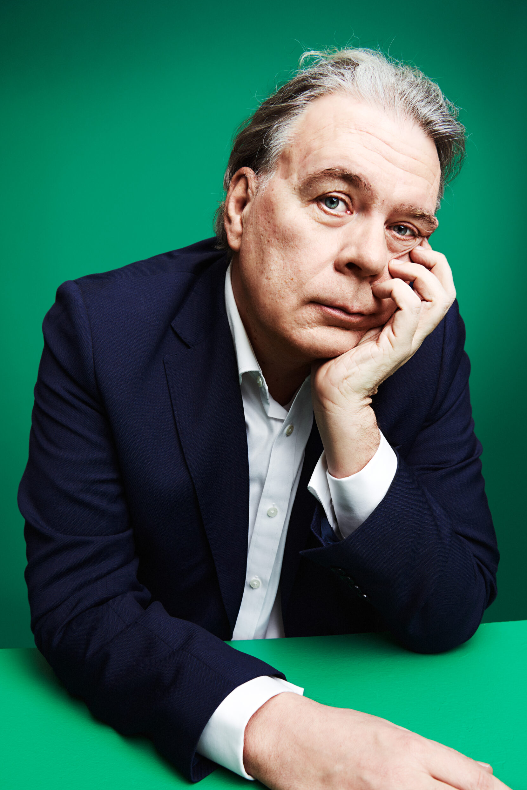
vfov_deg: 54.4
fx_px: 768
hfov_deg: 37.9
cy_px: 403
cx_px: 258
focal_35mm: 35
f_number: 8
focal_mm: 34
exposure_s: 1/200
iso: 200
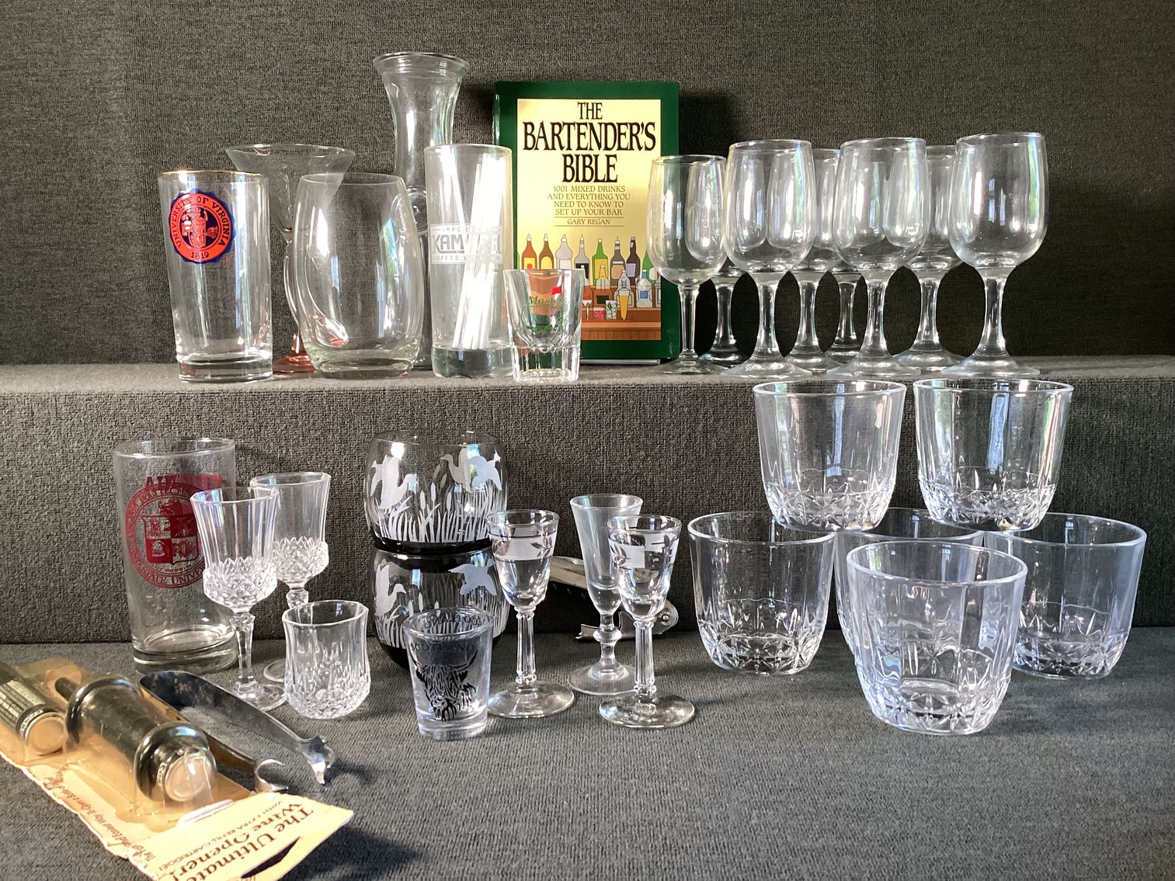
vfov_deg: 45.4
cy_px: 440
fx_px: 1052
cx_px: 588
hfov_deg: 58.3
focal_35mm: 31
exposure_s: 1/60
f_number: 2.4
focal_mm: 3.3
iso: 125
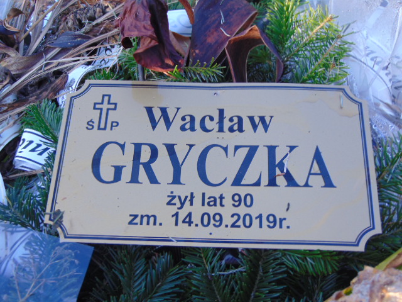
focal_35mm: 50
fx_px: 581
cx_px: 201
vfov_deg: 29.1
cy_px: 151
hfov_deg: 38.2
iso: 80
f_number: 3.5
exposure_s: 1/100
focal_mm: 9
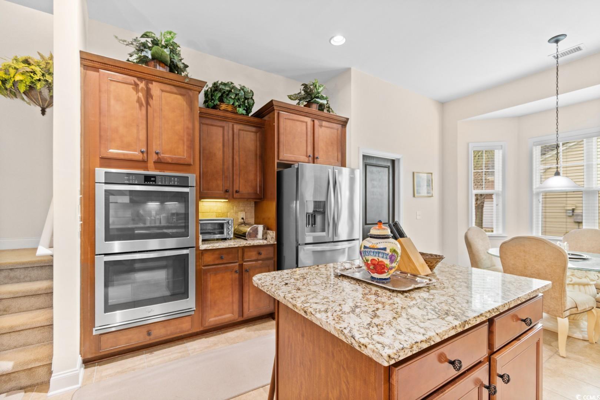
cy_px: 200
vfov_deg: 77.3
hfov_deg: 100.4
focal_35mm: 15
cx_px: 300
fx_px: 250
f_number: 4.5
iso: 100
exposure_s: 1/2
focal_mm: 10
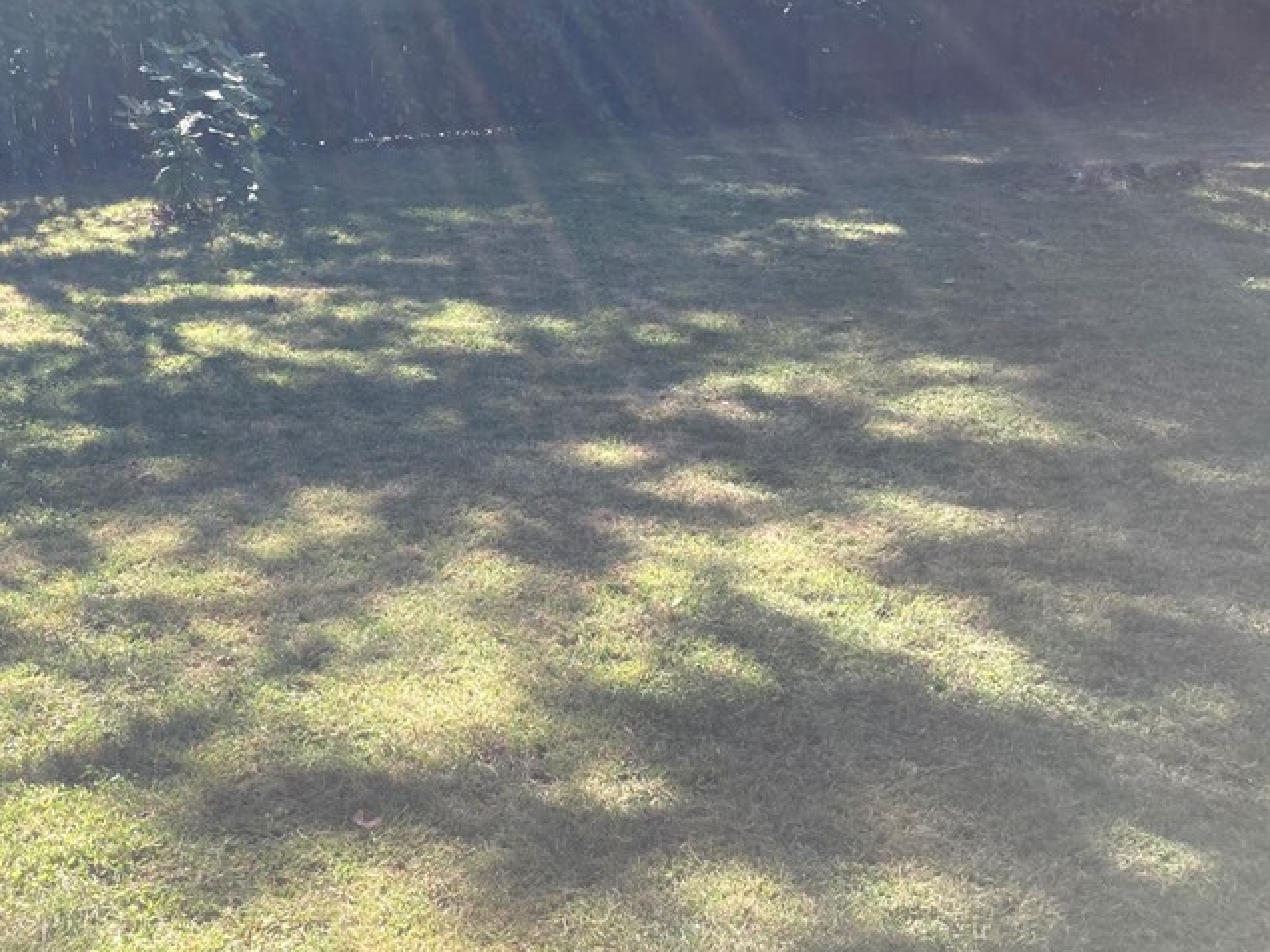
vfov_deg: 31.9
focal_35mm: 45
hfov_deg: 41.3
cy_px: 297
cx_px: 379
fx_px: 1651
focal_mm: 3.99
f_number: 1.8
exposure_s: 1/414
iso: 20
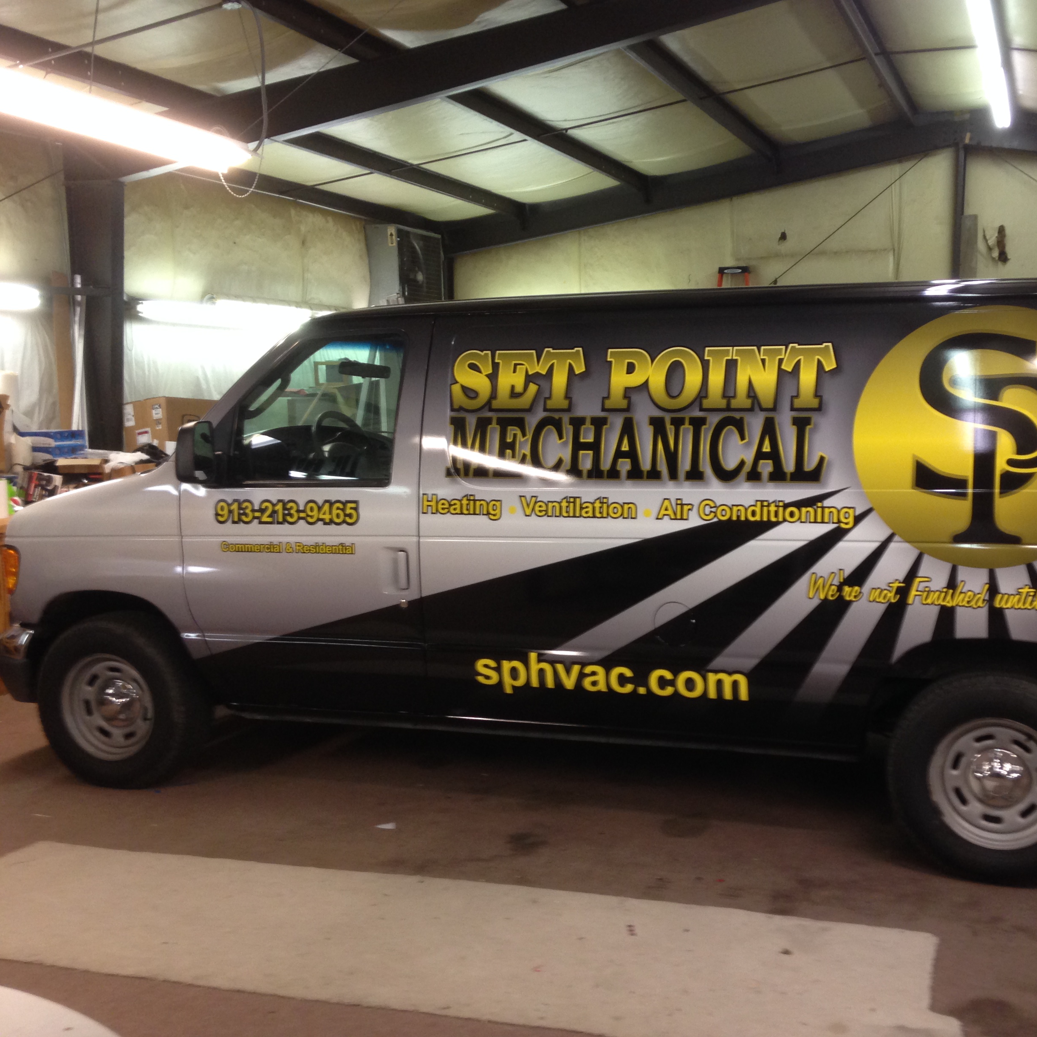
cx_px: 691
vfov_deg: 42.8
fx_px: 1322
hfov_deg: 42.3
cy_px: 518
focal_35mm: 39
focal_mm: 4.12
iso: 100
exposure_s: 1/20
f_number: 2.4
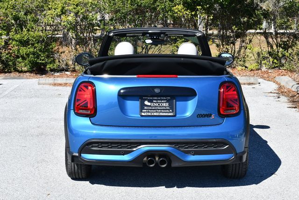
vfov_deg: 19.5
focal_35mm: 70
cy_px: 100
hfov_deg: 28.8
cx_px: 150
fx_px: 582
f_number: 8
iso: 140
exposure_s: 1/250
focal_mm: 35
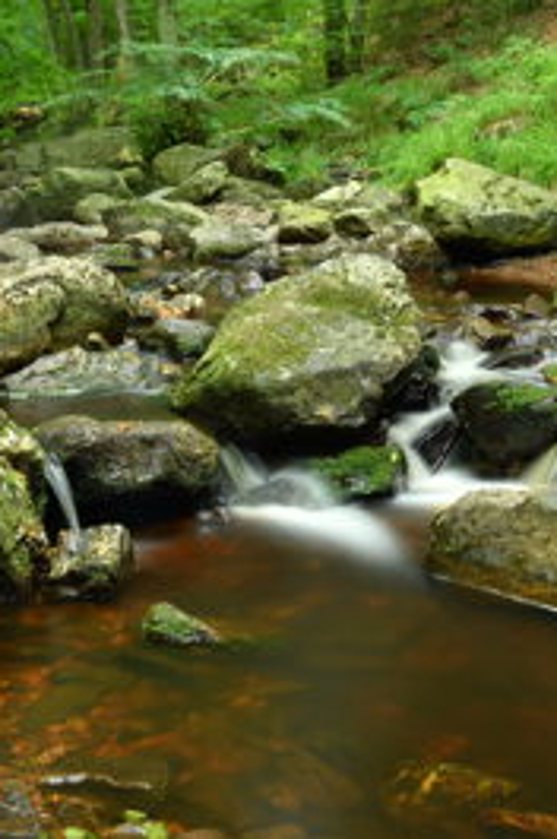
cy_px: 420
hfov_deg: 22.8
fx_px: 1373
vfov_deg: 34.0
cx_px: 396
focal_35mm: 59
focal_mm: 26
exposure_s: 30
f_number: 16
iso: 100
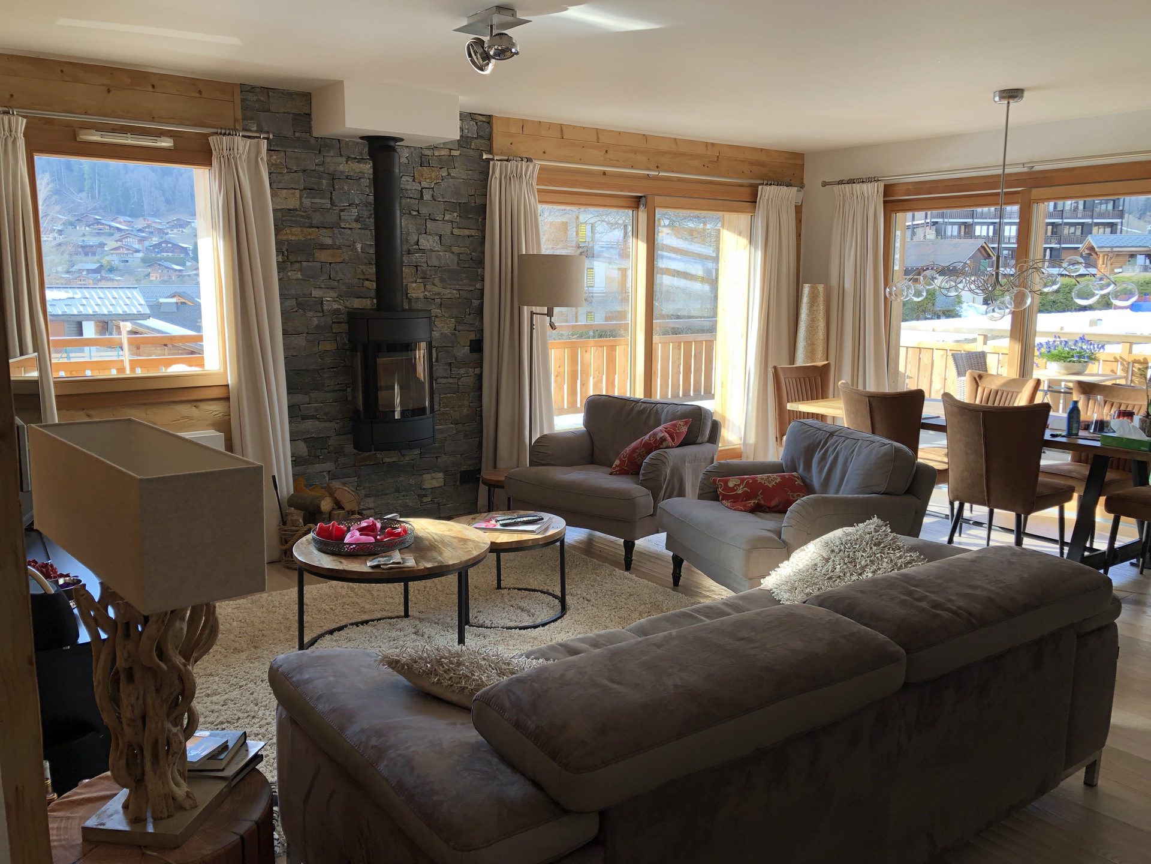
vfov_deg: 49.7
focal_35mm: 28
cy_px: 432
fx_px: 931
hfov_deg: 63.4
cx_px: 576
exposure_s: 1/120
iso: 50
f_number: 1.8
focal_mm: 3.99
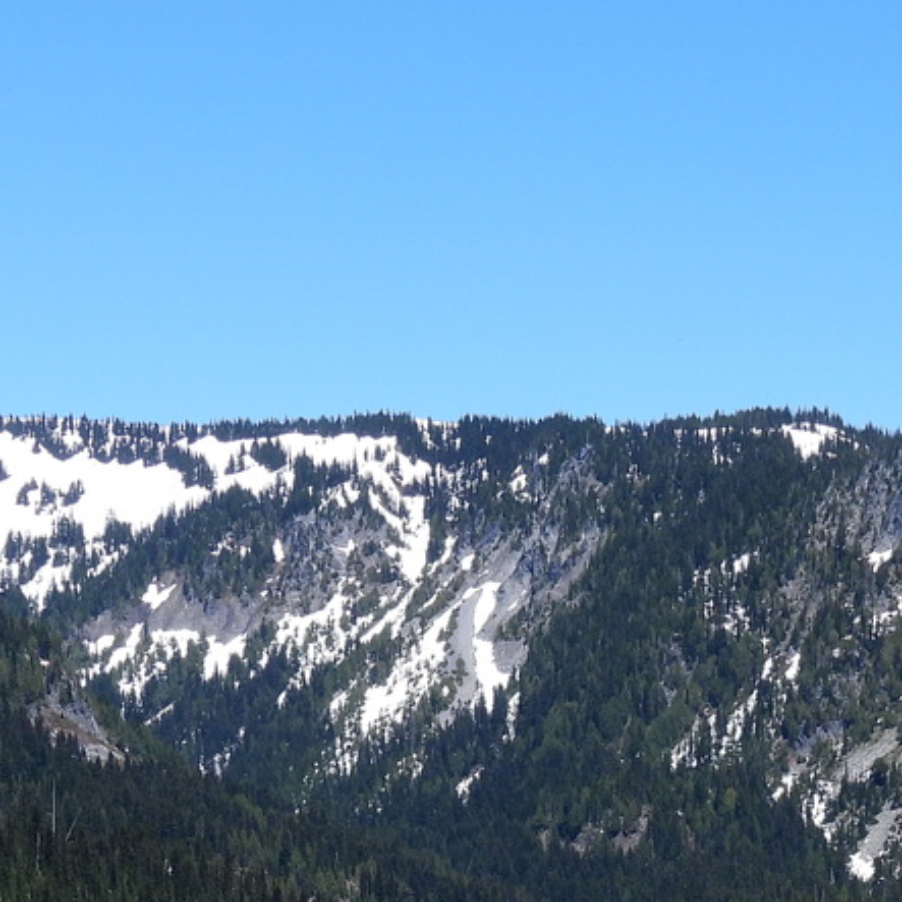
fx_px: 3538
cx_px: 548
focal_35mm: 120
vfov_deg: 14.3
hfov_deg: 14.5
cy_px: 916
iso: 100
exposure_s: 1/1250
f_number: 3.2
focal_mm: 8.4
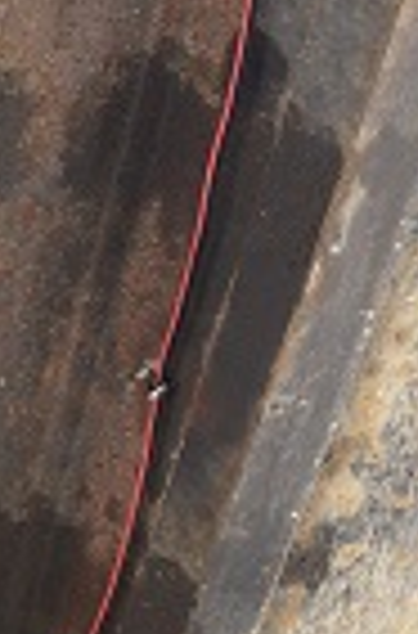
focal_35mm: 95
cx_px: -18
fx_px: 1667
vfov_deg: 21.5
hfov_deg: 14.0
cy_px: 400
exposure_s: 1/200
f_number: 3.8
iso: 180
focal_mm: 20
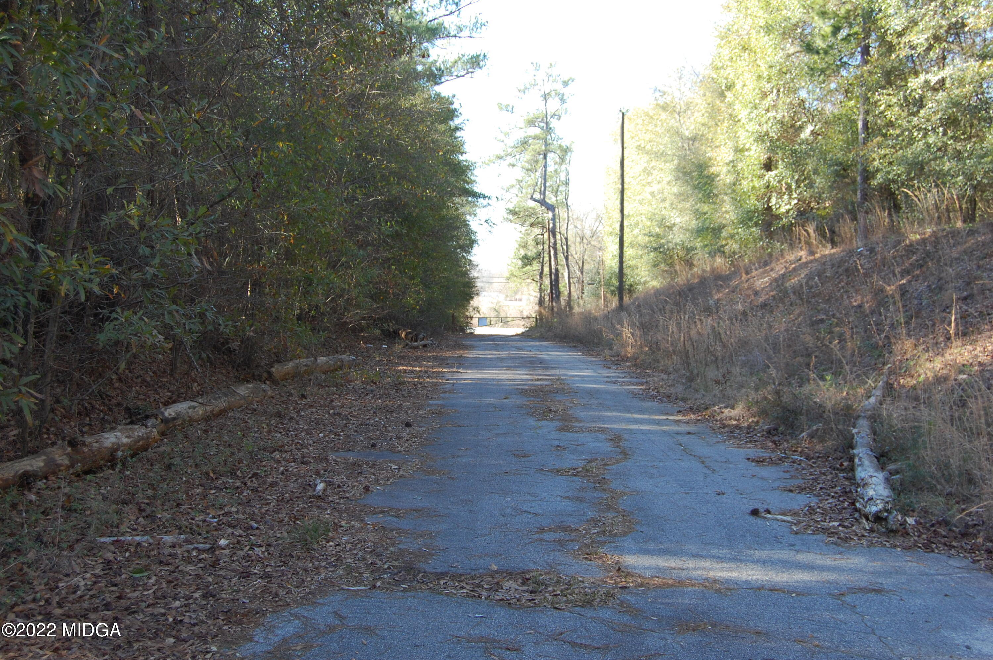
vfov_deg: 31.8
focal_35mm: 42
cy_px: 330
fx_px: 1157
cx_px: 496
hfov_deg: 46.4
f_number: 5.6
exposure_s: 1/125
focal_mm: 28
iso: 360
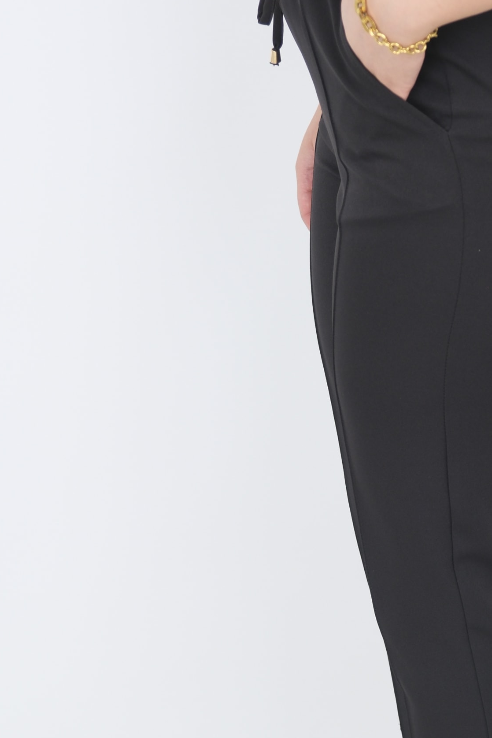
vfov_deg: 21.3
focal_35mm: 95
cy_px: 515
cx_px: 411
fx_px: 1947
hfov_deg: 14.3
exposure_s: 1/80
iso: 500
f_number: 4
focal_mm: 34.3
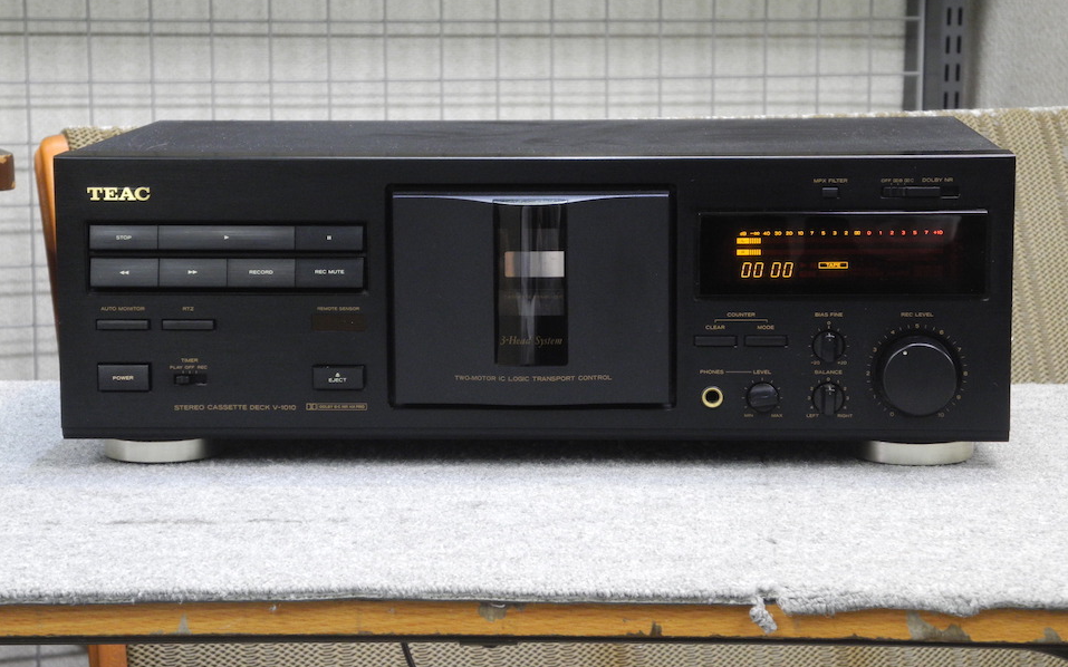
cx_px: 533
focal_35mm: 100
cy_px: 334
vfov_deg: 13.1
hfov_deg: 20.8
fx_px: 2910
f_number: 4.5
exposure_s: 1/16.4
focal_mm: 20.1
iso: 400
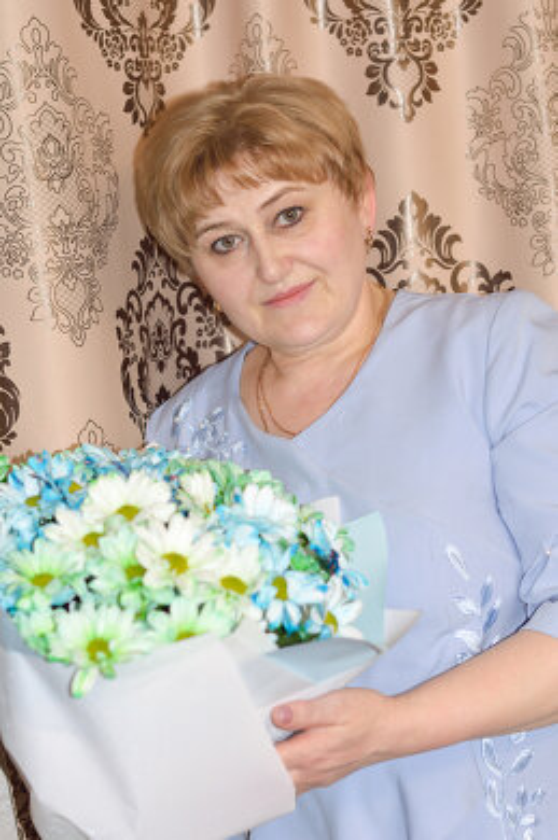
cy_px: 420
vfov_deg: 27.0
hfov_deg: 18.1
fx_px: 1748
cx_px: 279
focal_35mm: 75
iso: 400
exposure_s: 1/100
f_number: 2.8
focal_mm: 50
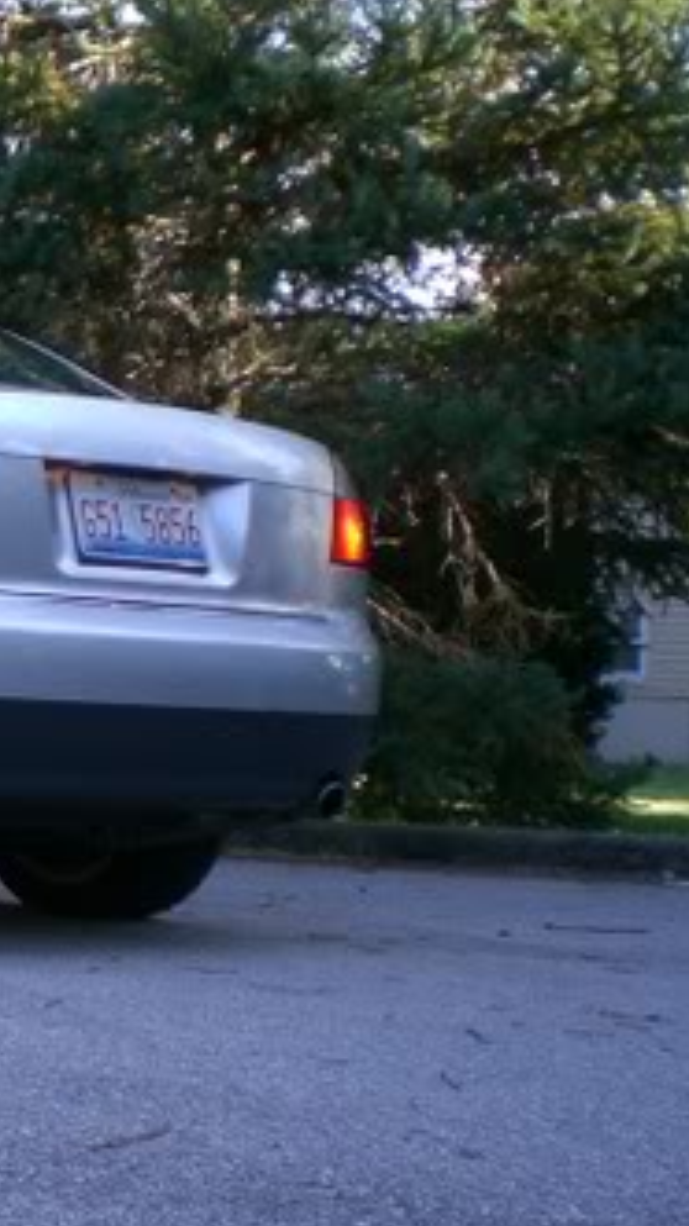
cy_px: 856
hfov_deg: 13.7
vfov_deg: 26.3
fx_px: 2600
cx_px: -482
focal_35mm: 80
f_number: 3.1
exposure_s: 1/125
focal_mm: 6.3
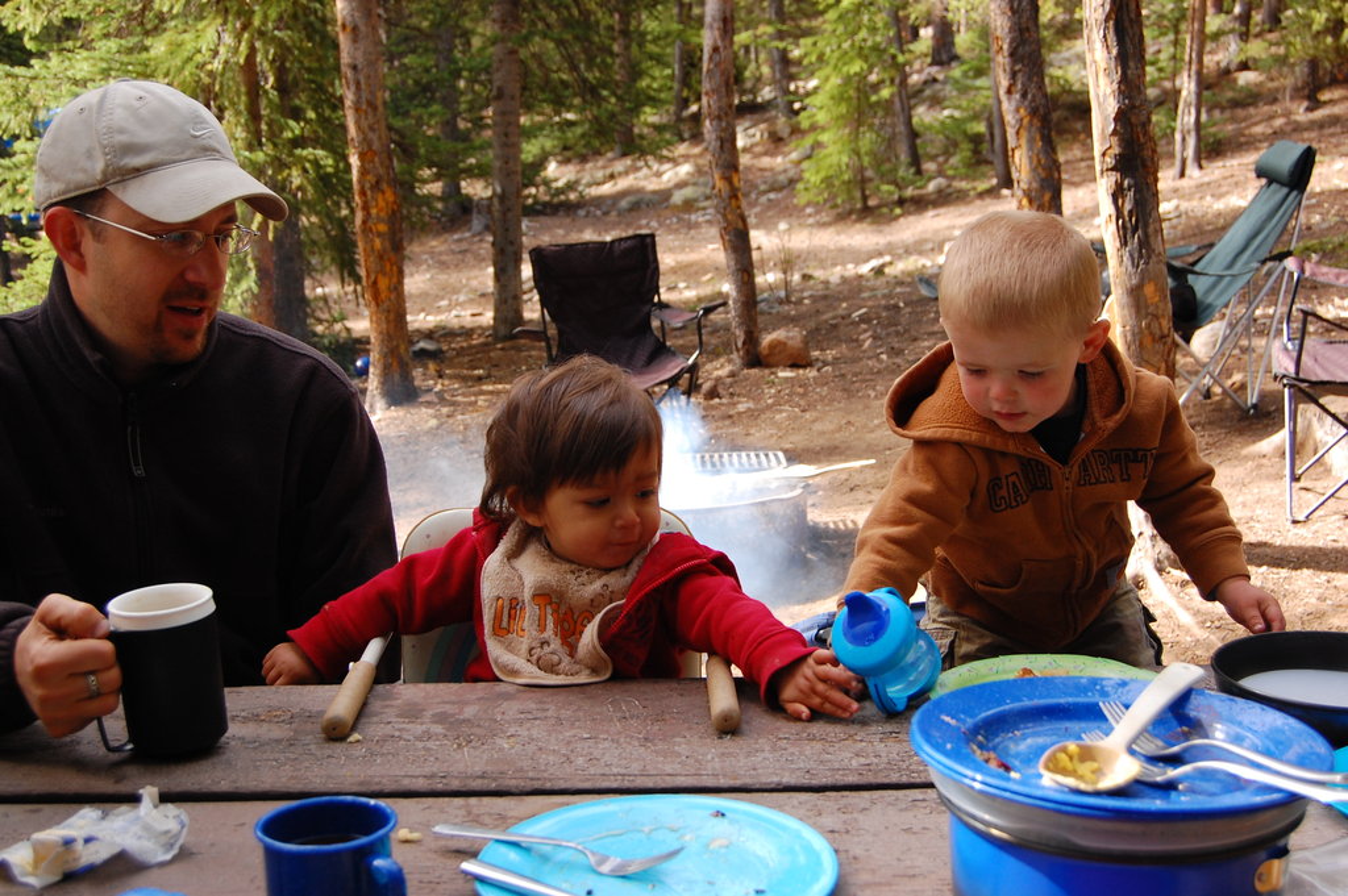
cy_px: 448
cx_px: 674
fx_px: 1796
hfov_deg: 41.1
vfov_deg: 28.0
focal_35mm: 48
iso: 400
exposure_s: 1/200
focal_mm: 32
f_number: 7.1
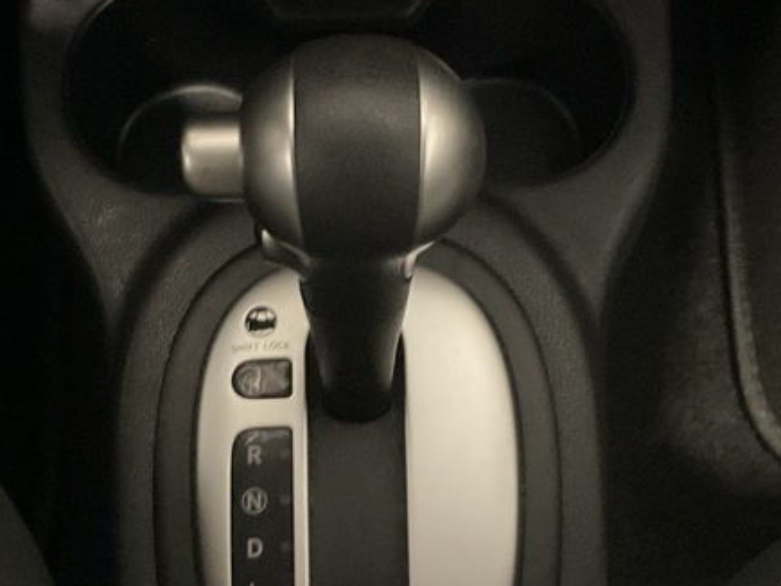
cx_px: 361
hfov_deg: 30.3
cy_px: 320
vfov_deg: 22.9
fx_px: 1444
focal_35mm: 64
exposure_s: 1/17
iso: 1000
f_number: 1.8
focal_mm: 3
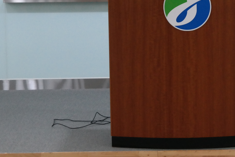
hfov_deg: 16.8
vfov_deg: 11.2
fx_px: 790
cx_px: 175
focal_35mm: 121
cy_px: 1
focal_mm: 30
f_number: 4.5
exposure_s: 1/50
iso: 800
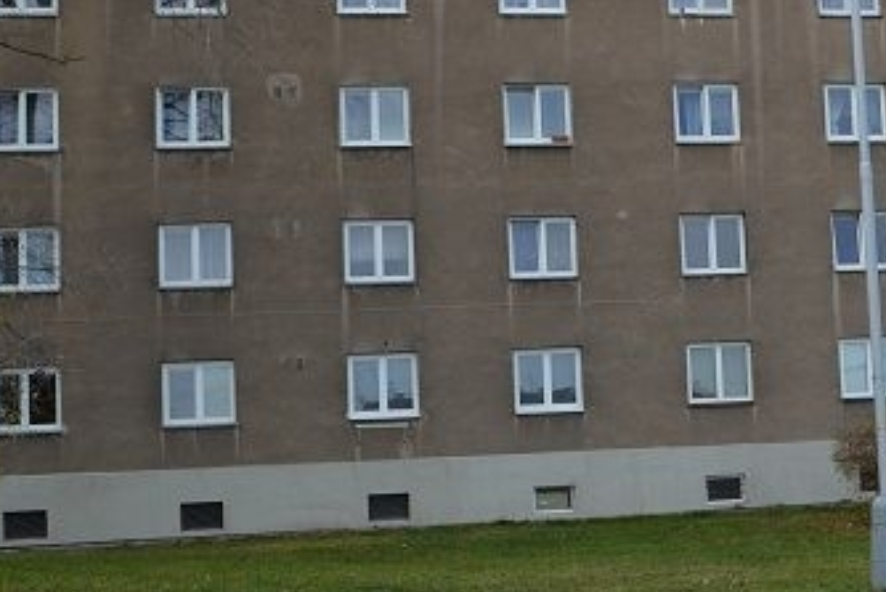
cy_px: 244
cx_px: 615
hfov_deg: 29.0
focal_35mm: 69
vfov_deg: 19.7
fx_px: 1699
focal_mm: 24
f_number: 5.6
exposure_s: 1/125
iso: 100
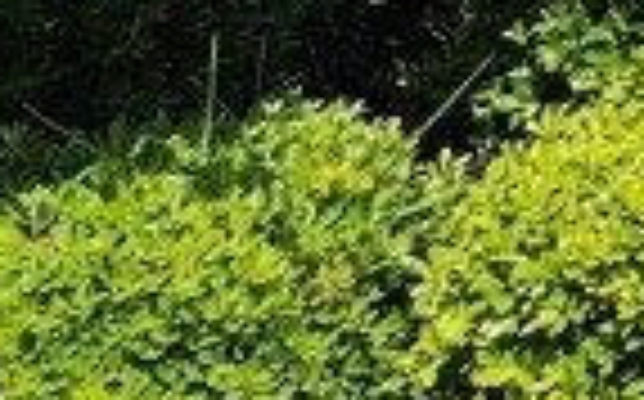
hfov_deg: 8.6
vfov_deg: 6.3
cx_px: 2274
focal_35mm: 175
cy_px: -1133
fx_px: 3068
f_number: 1.8
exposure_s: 1/997
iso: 12
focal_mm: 6.4
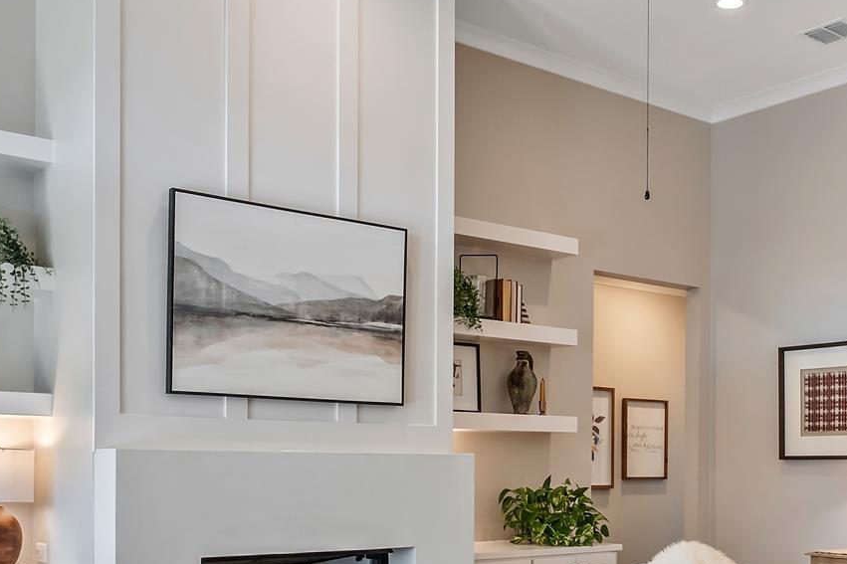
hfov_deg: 41.1
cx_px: 593
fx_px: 1106
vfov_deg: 27.8
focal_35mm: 47
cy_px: 482
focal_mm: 16
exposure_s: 1/25
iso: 800
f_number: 8
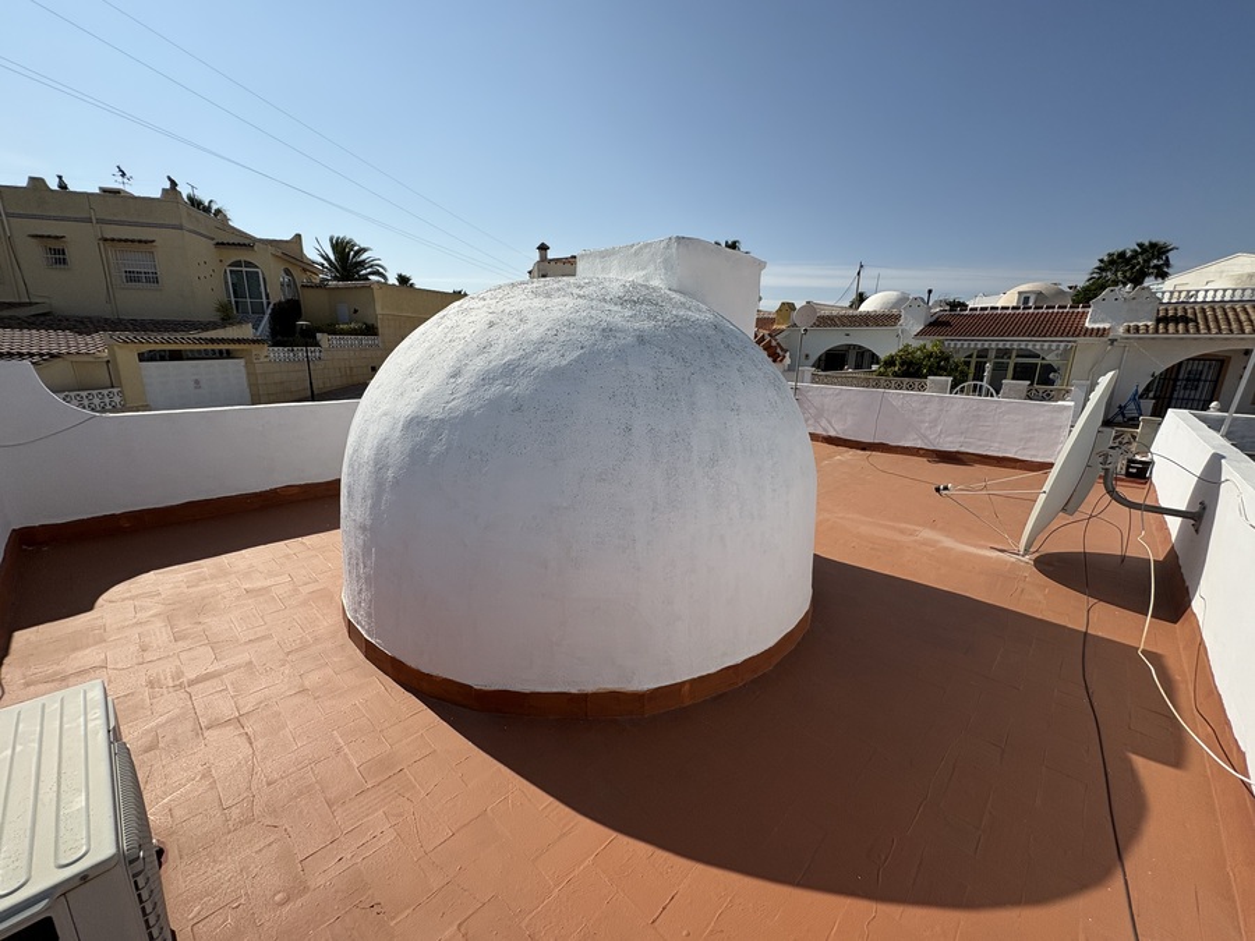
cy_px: 470
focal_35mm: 14
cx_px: 628
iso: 50
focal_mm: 2.22
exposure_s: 1/4367
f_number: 2.2
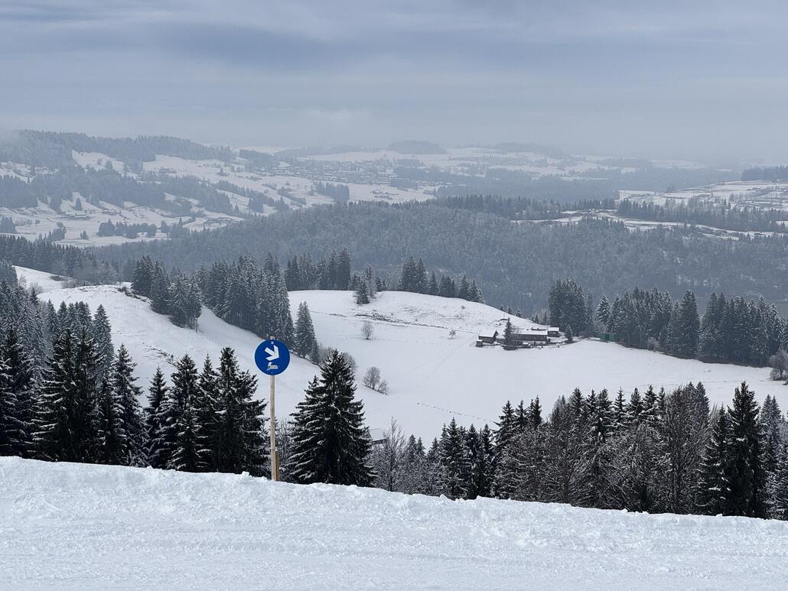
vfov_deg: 19.1
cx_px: 394
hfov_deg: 25.3
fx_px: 1753
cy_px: 296
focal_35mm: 77
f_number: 2.8
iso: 25
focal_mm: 9
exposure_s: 1/1672
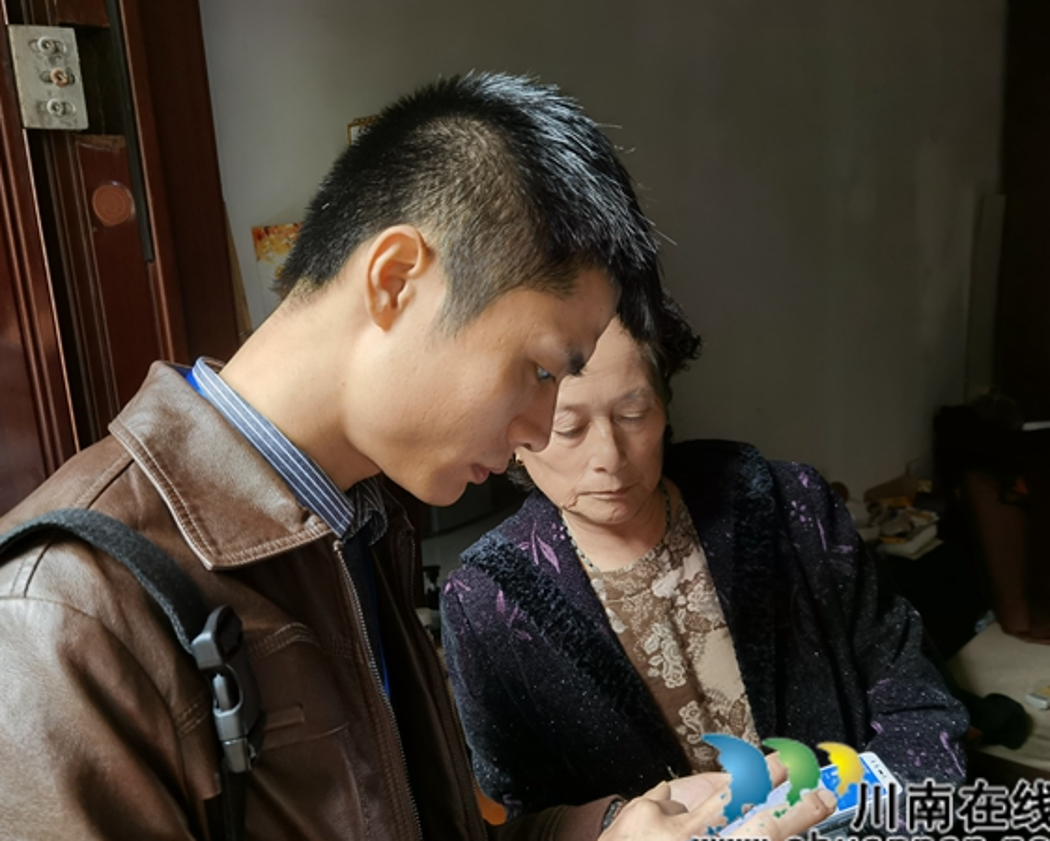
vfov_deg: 48.5
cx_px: 504
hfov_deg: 58.7
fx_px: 933
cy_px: 443
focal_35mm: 30
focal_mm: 6.71
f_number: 1.9
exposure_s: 1/33.3
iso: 250
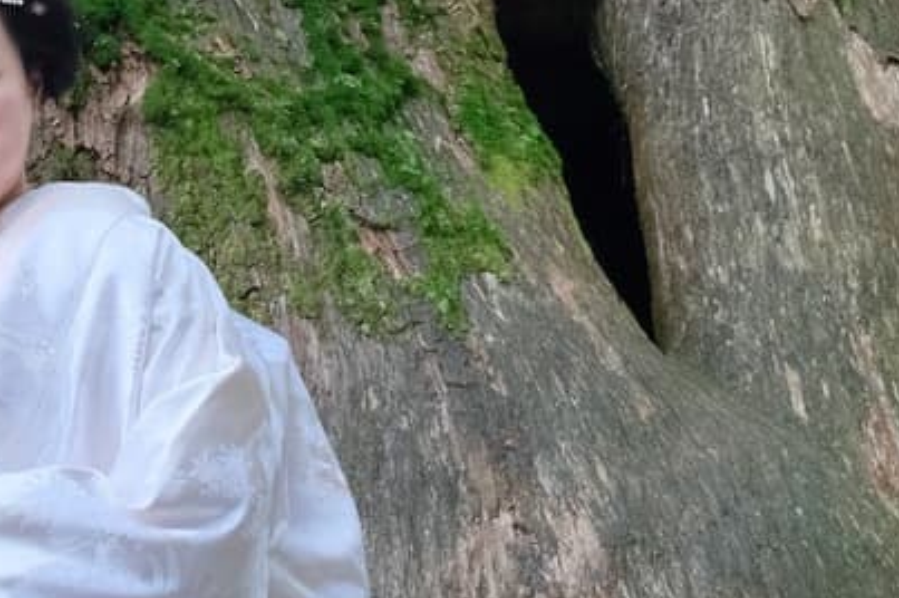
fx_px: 2944
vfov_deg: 11.5
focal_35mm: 118
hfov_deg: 16.9
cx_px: -51
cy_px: -2
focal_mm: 22.3
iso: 1600
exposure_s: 1/200
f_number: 6.4
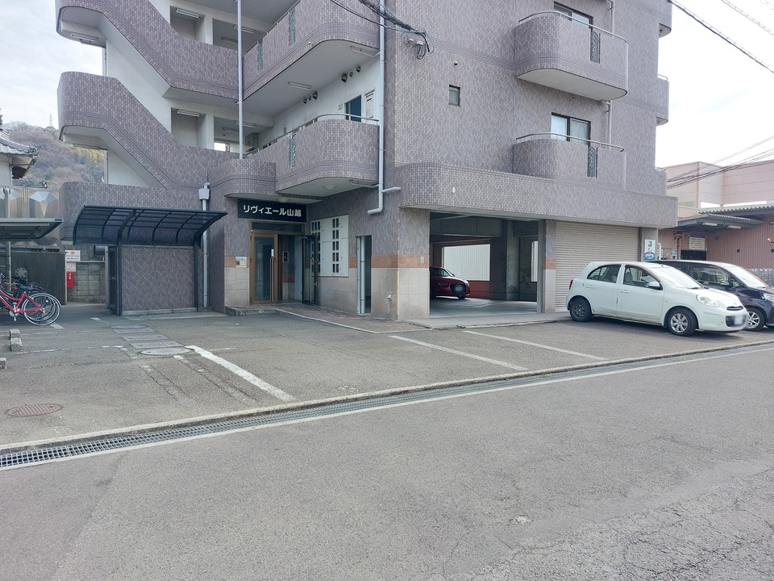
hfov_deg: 71.6
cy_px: 290
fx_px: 537
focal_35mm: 24
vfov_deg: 56.8
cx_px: 387
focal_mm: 5.23
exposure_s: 1/173
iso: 25
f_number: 1.8
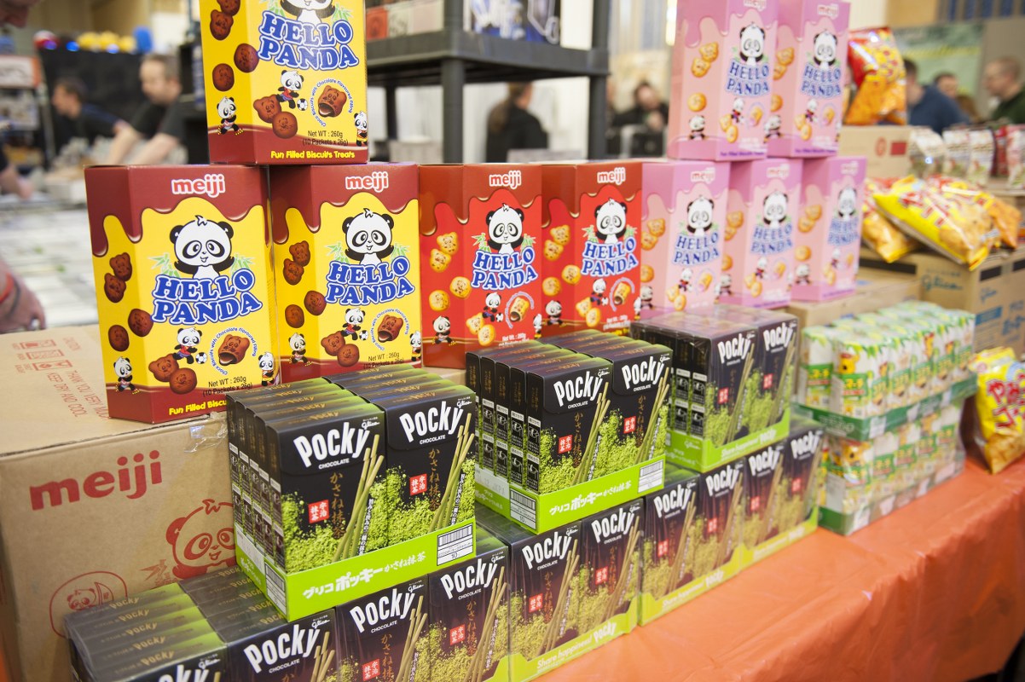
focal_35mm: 31
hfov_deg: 60.3
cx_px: 512
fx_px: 882
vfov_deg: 42.3
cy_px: 341
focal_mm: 31
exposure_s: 1/30
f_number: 2.8
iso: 640
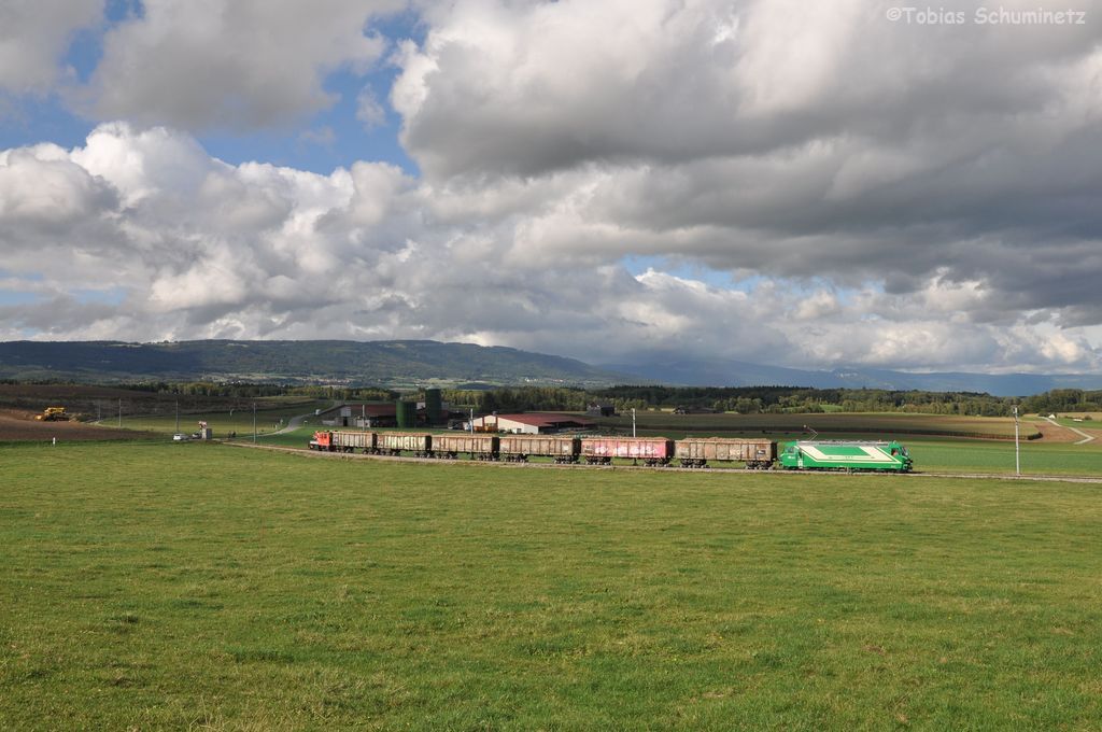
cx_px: 551
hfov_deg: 57.3
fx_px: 1009
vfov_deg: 39.9
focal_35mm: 33
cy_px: 366
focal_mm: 22
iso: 200
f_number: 9
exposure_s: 1/500
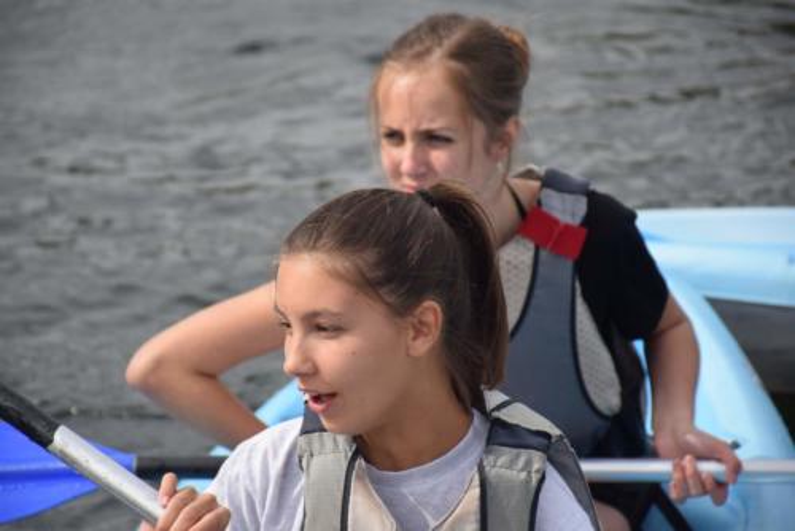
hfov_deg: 9.8
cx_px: 398
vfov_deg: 6.6
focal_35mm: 210
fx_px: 4640
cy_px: 266
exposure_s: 1/1600
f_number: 5.6
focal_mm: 140
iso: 400
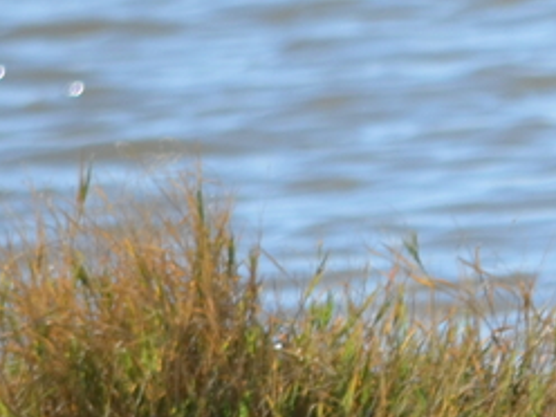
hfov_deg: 0.9
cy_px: 421
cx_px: 1390
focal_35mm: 2233
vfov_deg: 0.7
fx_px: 35866
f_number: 7.1
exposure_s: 1/800
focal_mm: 300
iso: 200
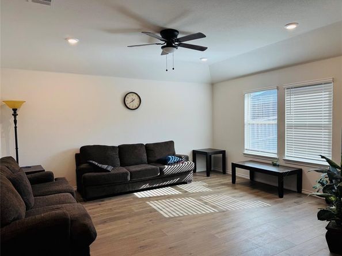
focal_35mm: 24
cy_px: 128
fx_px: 237
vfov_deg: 56.8
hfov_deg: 71.6
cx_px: 171
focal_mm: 6.76
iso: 64
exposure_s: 1/182
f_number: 1.78
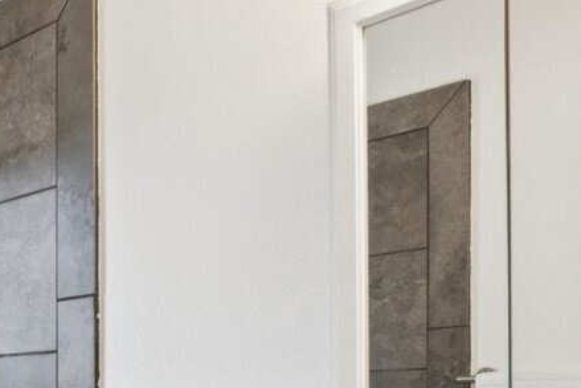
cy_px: 430
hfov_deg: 30.0
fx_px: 936
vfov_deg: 22.1
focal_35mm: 58
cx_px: -99
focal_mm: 10
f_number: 10
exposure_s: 1/5
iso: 250
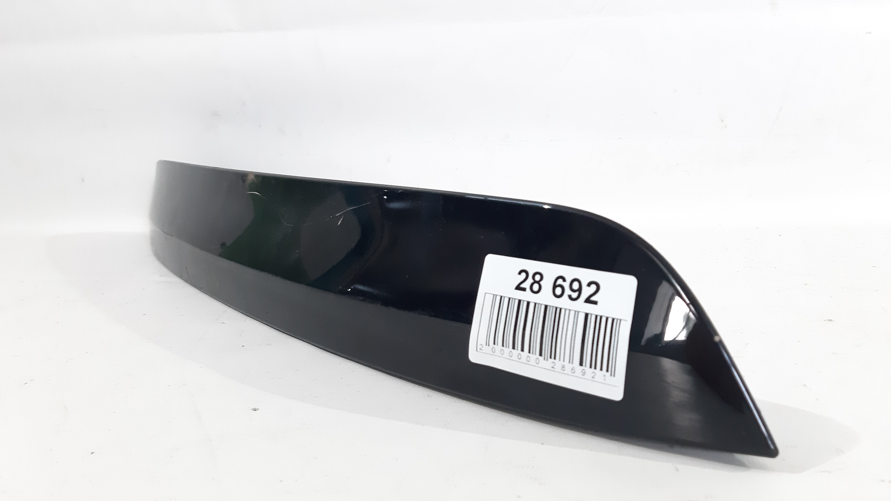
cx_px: 446
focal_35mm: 30
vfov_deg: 38.9
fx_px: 709
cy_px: 259
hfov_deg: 64.3
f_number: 1.7
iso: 250
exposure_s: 1/50
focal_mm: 3.93
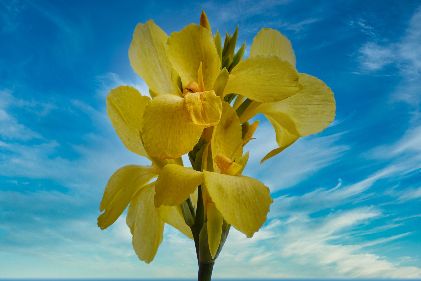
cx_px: 210
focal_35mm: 202
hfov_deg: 10.2
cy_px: 140
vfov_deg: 6.8
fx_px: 2368
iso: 400
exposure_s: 1/1000
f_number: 6.3
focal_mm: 135
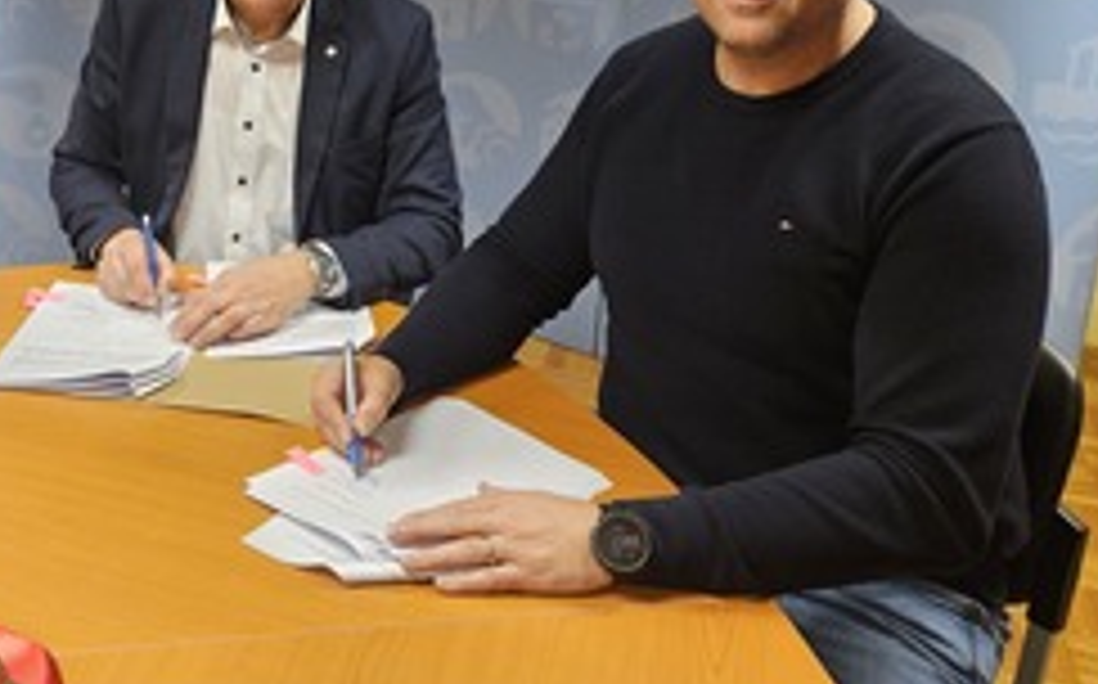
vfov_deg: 27.6
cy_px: 81
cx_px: 234
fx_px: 1345
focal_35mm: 45
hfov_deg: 42.6
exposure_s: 1/100
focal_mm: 5.4
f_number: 1.8
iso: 80
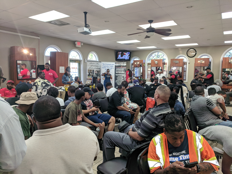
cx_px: 116
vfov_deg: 53.1
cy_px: 87
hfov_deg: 67.3
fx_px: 174
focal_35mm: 26
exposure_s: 1/125
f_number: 2
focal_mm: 4.67
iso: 105
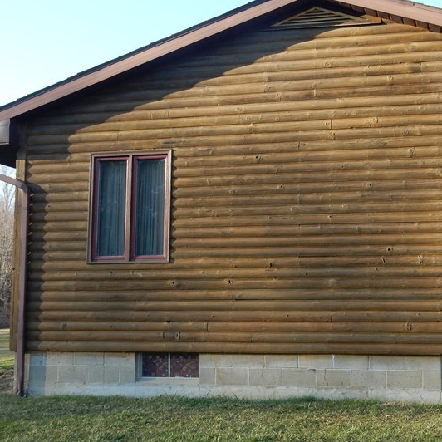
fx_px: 737
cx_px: 341
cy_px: 237
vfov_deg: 33.4
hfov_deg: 32.6
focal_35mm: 51
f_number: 4
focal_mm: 5.4
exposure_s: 1/200
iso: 125
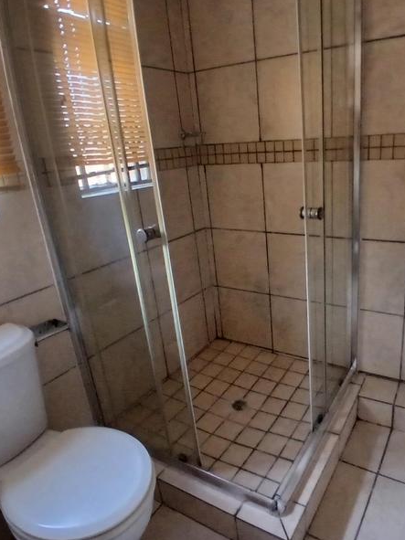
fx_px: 359
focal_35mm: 23
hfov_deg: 57.5
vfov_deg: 73.9
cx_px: 272
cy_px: 270
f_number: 2.2
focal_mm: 1.4
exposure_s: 1/33
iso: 320
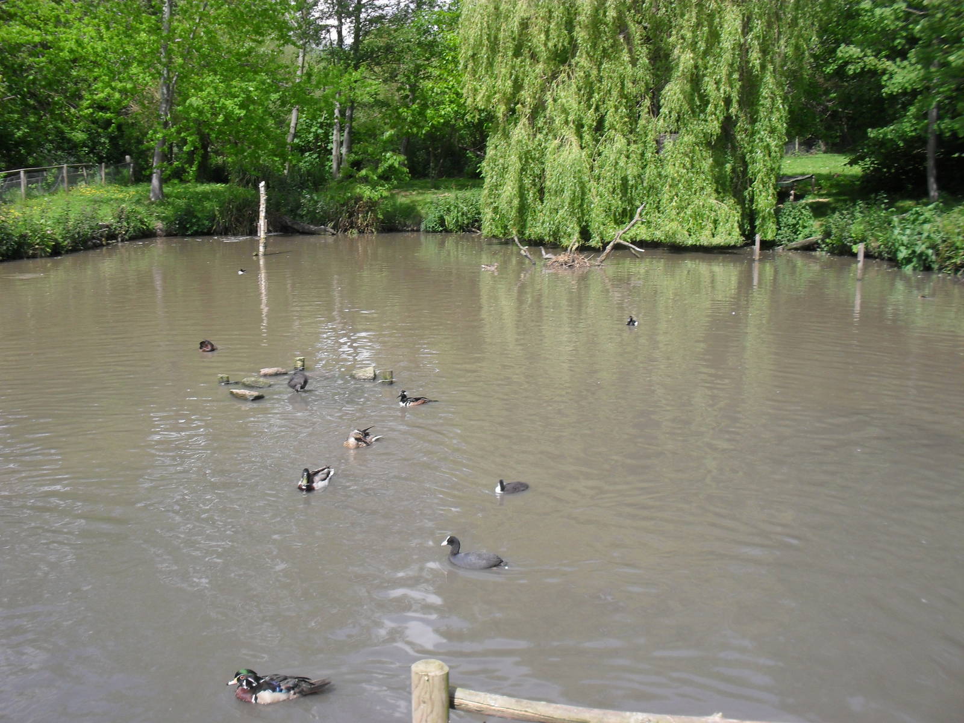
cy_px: 362
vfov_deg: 40.7
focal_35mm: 35
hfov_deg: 52.6
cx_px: 482
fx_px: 975
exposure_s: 1/125
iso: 100
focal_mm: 6.3
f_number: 8.4
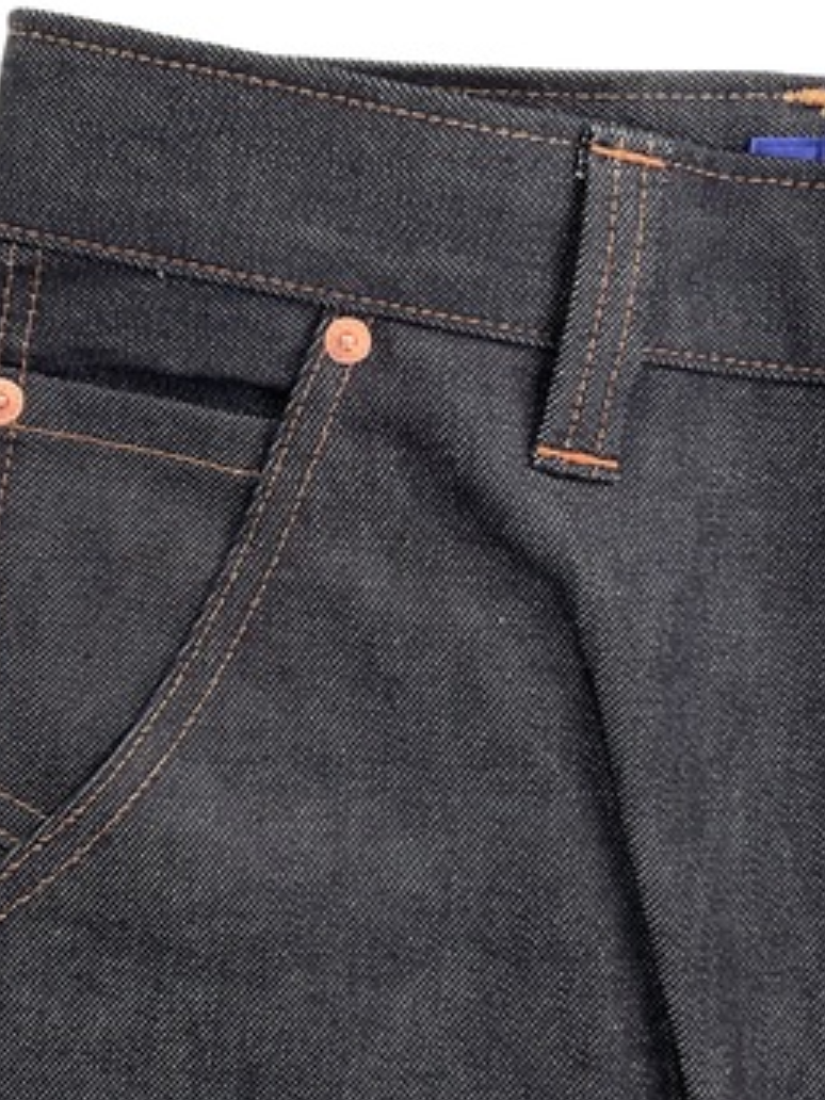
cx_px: 377
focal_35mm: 54
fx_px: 1716
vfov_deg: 35.5
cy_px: 528
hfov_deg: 27.0
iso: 25
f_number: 1.8
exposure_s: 1/100
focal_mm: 3
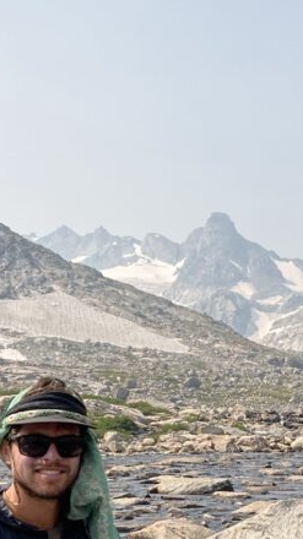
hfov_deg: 16.7
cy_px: 453
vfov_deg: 28.9
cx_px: 281
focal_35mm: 71
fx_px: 1016
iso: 20
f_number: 1.8
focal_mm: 3.99
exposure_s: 1/2183
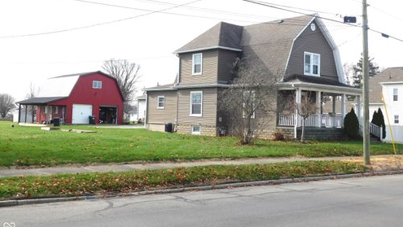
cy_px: 82
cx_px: 201
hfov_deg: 46.4
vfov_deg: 27.0
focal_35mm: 44
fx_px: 470
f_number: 3.6
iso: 125
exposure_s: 1/640
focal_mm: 7.1
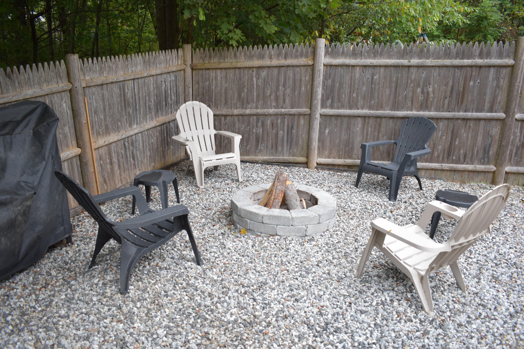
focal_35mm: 30
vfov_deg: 43.6
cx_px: 262
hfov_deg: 61.9
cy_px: 174
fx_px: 437
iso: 720
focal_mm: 20
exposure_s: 1/30
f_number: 4
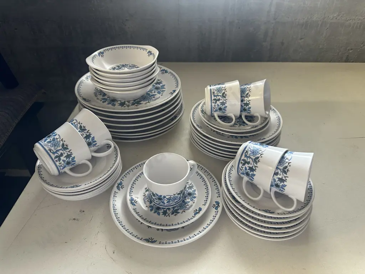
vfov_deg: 56.8
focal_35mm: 24
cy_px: 137
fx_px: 253
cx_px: 182
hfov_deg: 71.6
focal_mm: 6.86
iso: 320
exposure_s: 1/50
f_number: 1.78
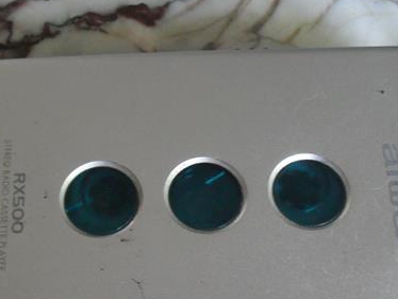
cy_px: 211
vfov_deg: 22.5
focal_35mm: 65
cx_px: 162
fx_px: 748
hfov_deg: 29.7
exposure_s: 1/15
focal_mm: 6.3
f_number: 2.8
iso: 240
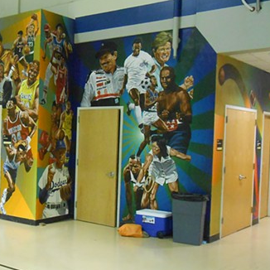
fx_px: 459
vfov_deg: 32.7
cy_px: 155
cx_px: 41
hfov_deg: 31.6
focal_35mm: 52
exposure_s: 1/25
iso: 800
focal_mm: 5.3
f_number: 3.8
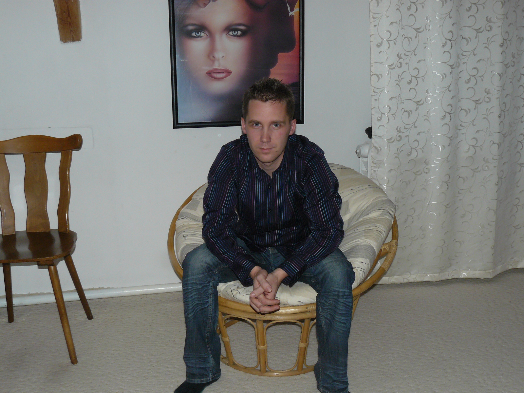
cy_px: 196
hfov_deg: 51.4
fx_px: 545
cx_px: 262
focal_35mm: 36
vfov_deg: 39.7
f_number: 5.6
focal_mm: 6
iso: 160
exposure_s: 1/60
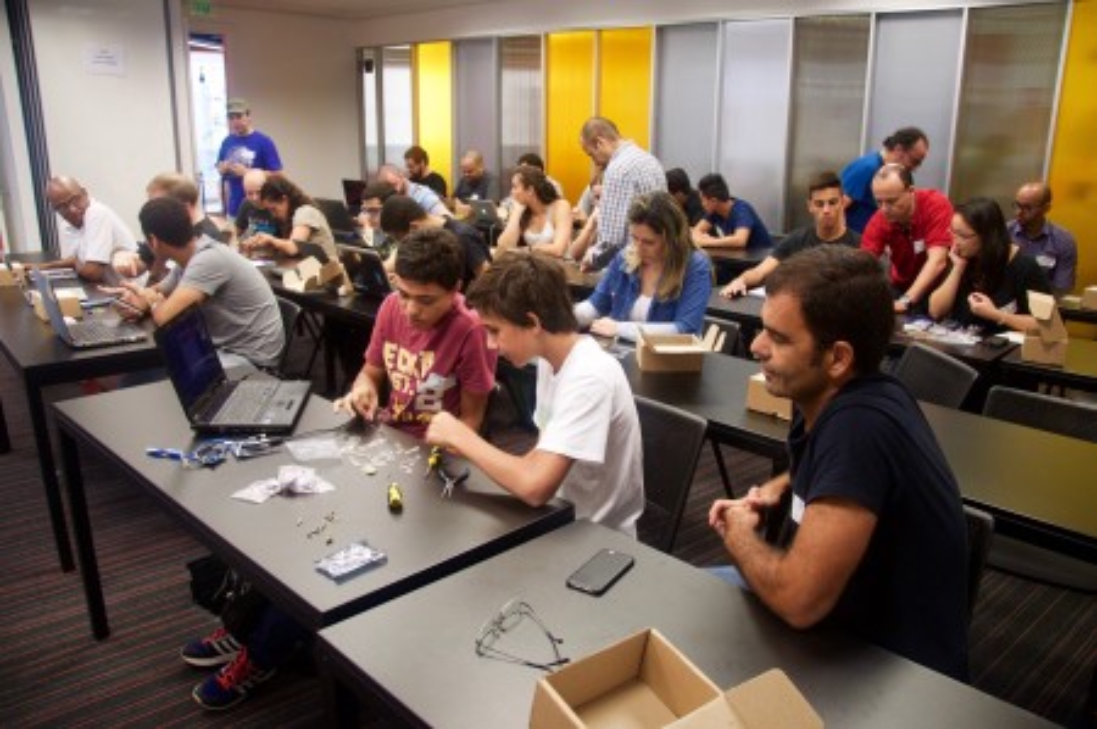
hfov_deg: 67.4
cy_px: 364
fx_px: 822
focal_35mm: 27
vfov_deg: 47.8
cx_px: 548
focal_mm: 18
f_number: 4
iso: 560
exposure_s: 1/60
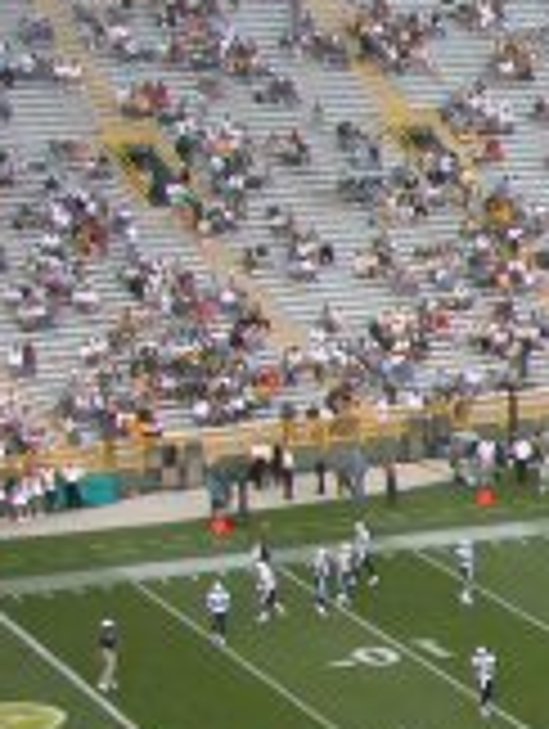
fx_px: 3396
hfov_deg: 8.0
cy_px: 432
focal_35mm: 161
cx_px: 1602
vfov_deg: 12.2
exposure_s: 1/73
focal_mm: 8.9
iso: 100
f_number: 3.2
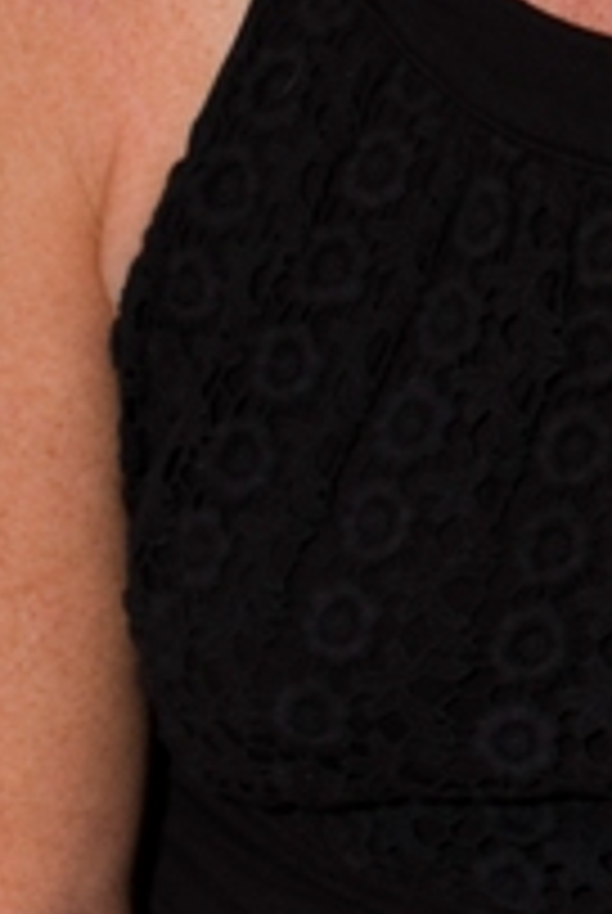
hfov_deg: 7.5
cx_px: 1316
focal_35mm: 176
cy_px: 81
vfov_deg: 11.6
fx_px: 4472
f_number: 5
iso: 200
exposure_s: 1/60
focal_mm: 35
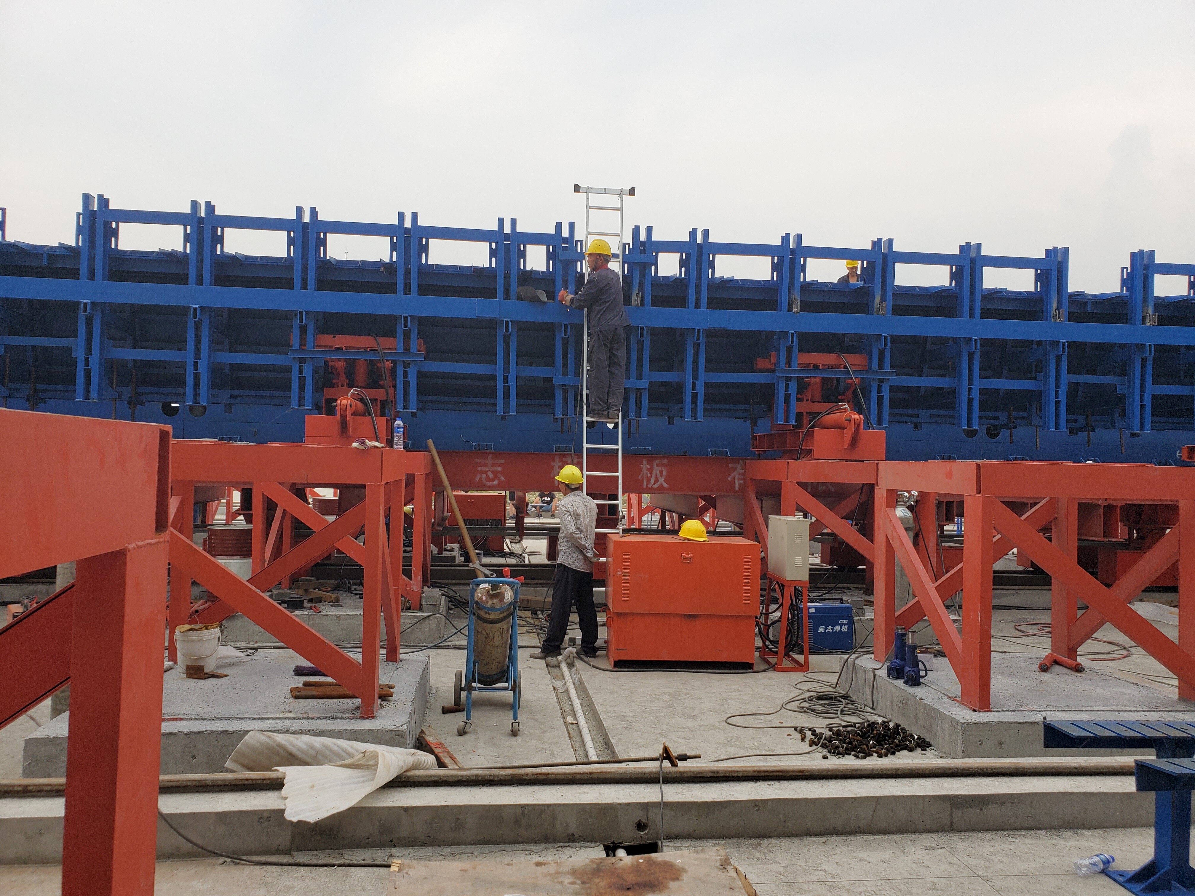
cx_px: 598
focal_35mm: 26
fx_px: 898
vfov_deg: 53.1
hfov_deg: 67.3
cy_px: 448
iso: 50
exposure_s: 1/145
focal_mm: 4.3
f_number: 2.4
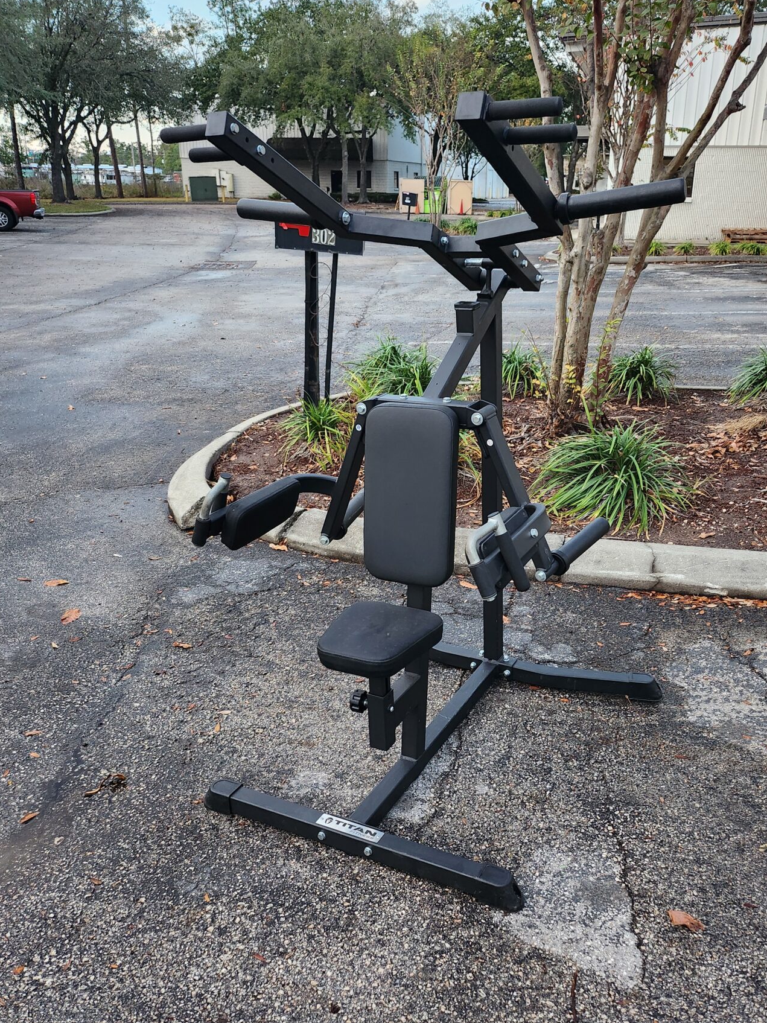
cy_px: 535
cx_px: 462
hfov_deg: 47.9
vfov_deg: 61.6
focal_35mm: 29
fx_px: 857
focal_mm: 5
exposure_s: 1/120
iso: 250
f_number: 1.8
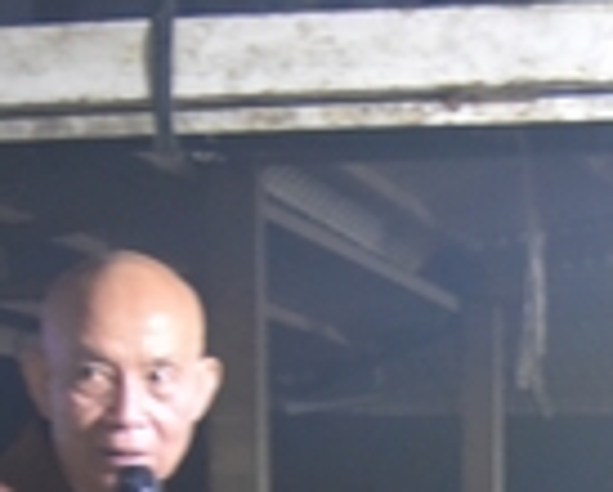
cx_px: 720
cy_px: 720
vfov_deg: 13.6
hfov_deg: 17.2
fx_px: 1944
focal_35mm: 107
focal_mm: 24
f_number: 4
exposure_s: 1/30
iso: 6400
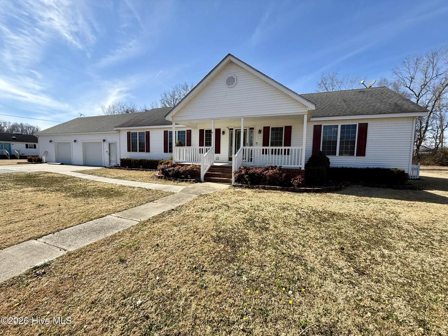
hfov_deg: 102.1
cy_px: 168
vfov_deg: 85.7
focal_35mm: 14
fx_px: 181
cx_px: 224
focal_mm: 2.22
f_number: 2.2
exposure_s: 1/1431
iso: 50
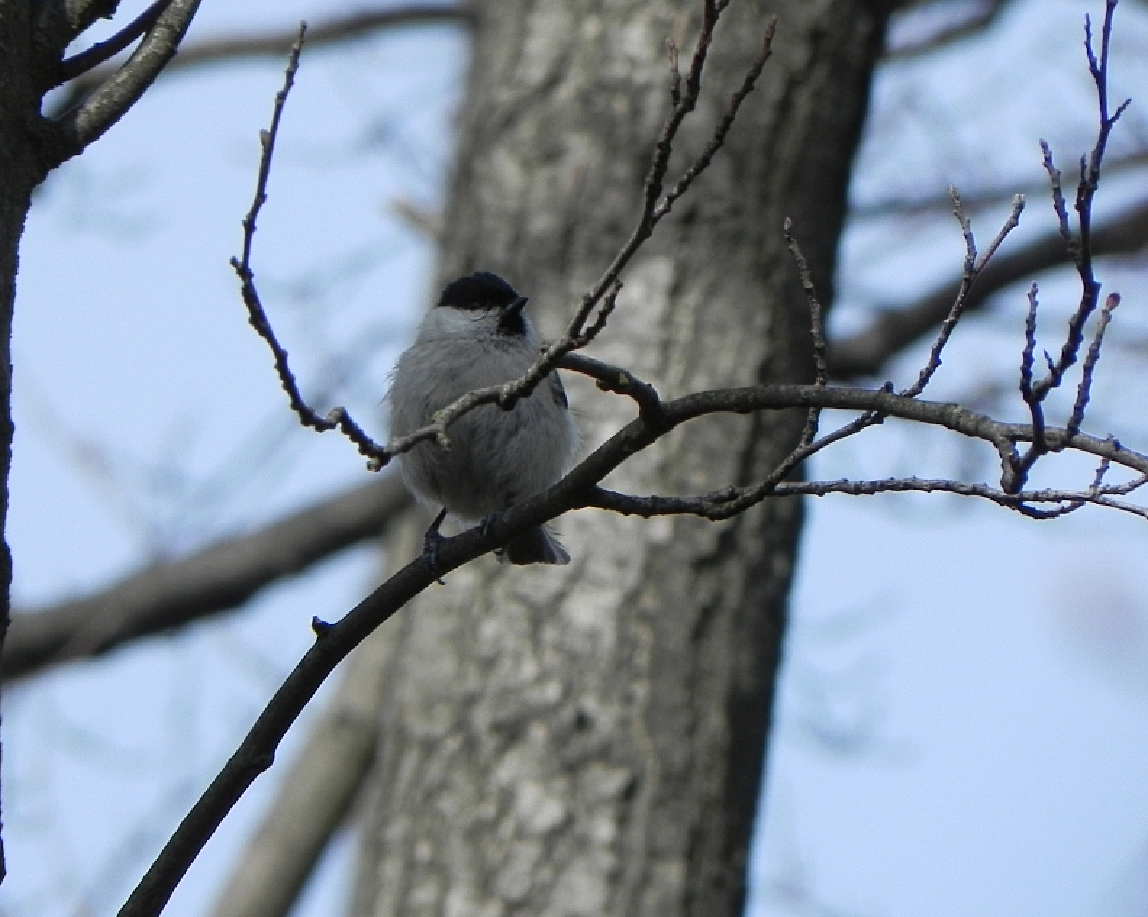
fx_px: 29073
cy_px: 430
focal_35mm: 856
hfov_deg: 2.3
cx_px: 490
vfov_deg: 1.8
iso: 160
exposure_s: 1/400
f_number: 7.1
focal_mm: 120
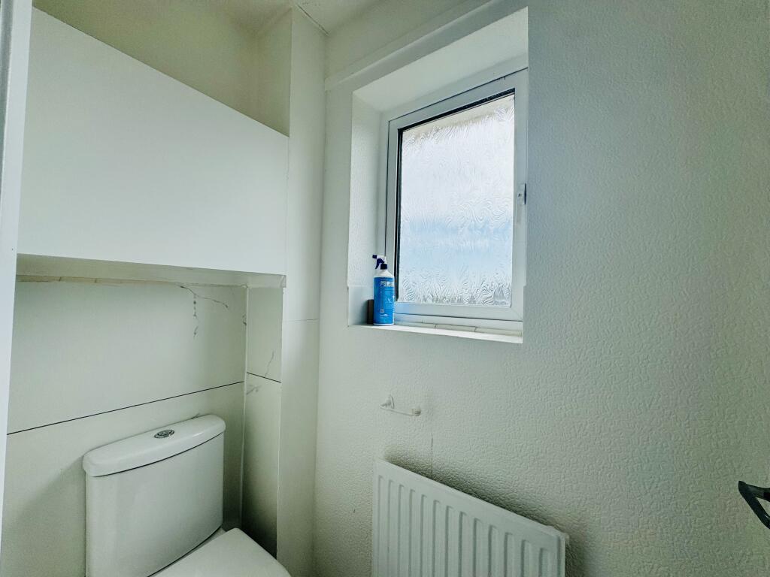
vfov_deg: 85.7
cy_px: 288
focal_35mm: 14
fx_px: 311
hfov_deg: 102.1
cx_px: 385
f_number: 2.2
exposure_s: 1/1420
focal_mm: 2.22
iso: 50
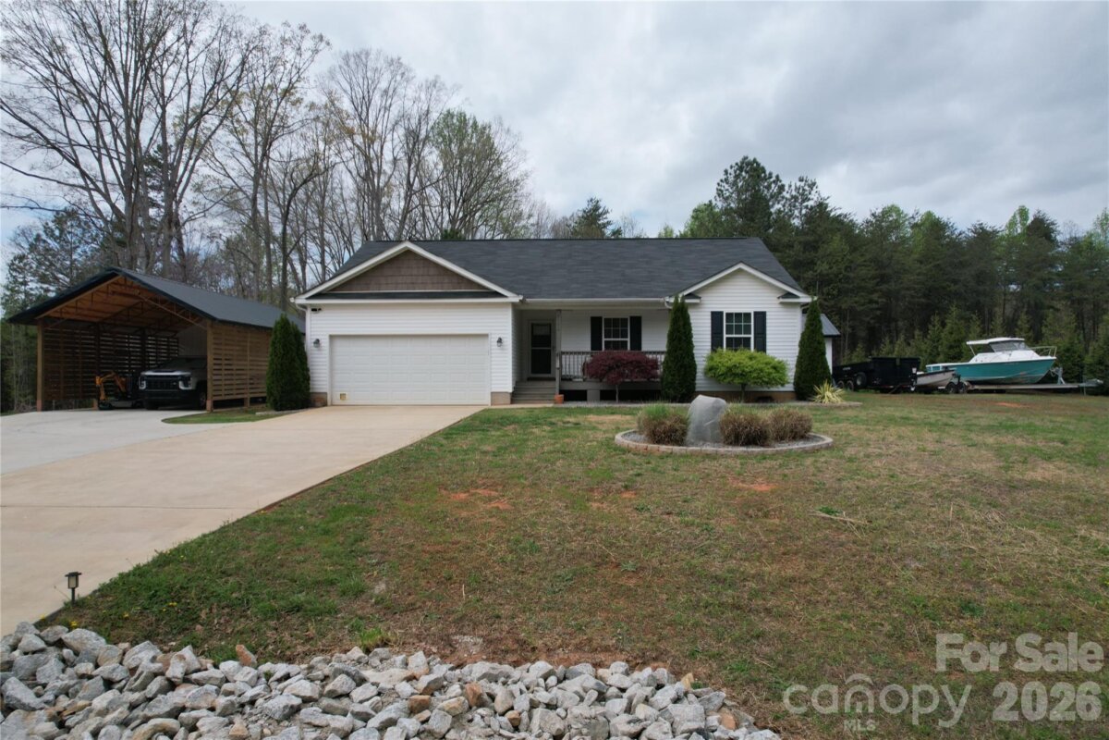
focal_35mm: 22
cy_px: 370
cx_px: 554
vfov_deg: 57.2
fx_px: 678
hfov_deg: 78.6
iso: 150
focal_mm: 8.38
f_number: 2.8
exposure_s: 1/2500
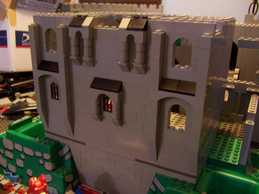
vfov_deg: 41.8
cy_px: 95
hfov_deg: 54.0
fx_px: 254
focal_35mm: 34
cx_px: 129
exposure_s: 1/8
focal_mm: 5.5
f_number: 2.8
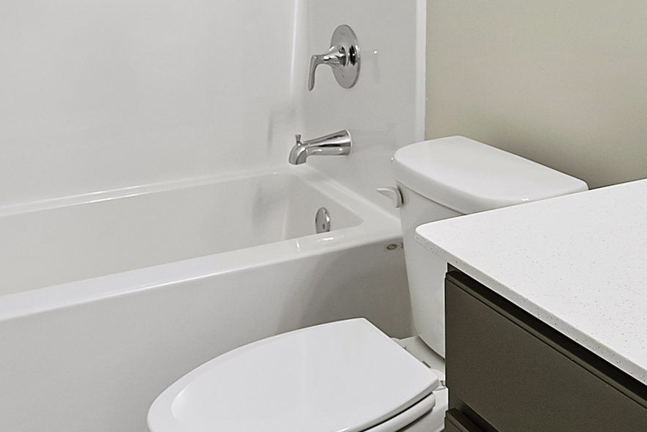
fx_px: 881
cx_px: 435
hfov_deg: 39.8
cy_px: -120
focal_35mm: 49
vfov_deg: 24.3
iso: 320
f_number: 7.1
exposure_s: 1/15
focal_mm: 14
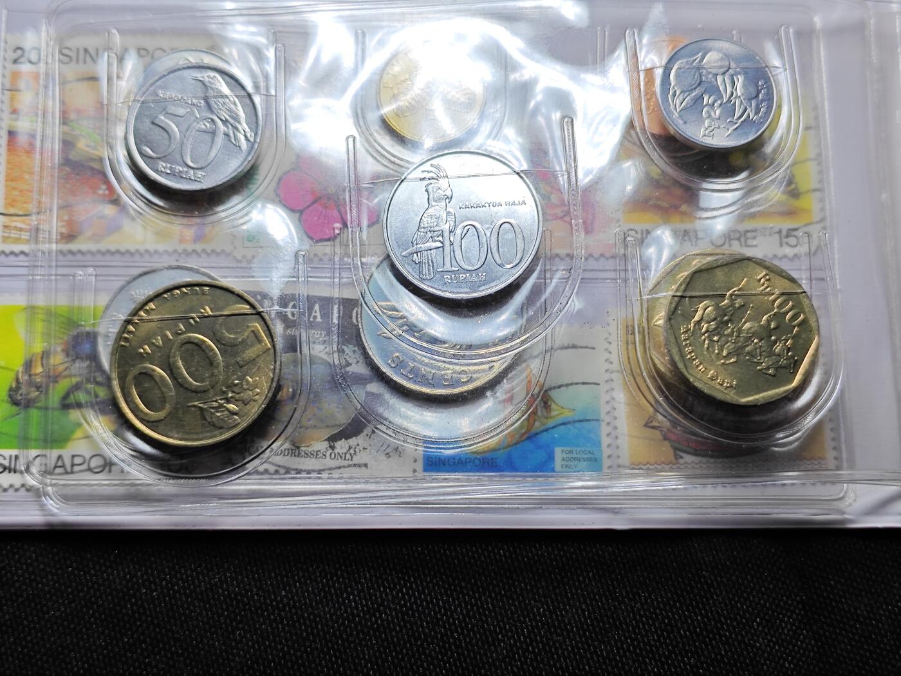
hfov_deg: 38.9
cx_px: 450
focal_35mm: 49
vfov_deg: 29.7
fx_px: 1275
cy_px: 338
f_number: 1.6
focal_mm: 5.84
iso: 50
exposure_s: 1/103
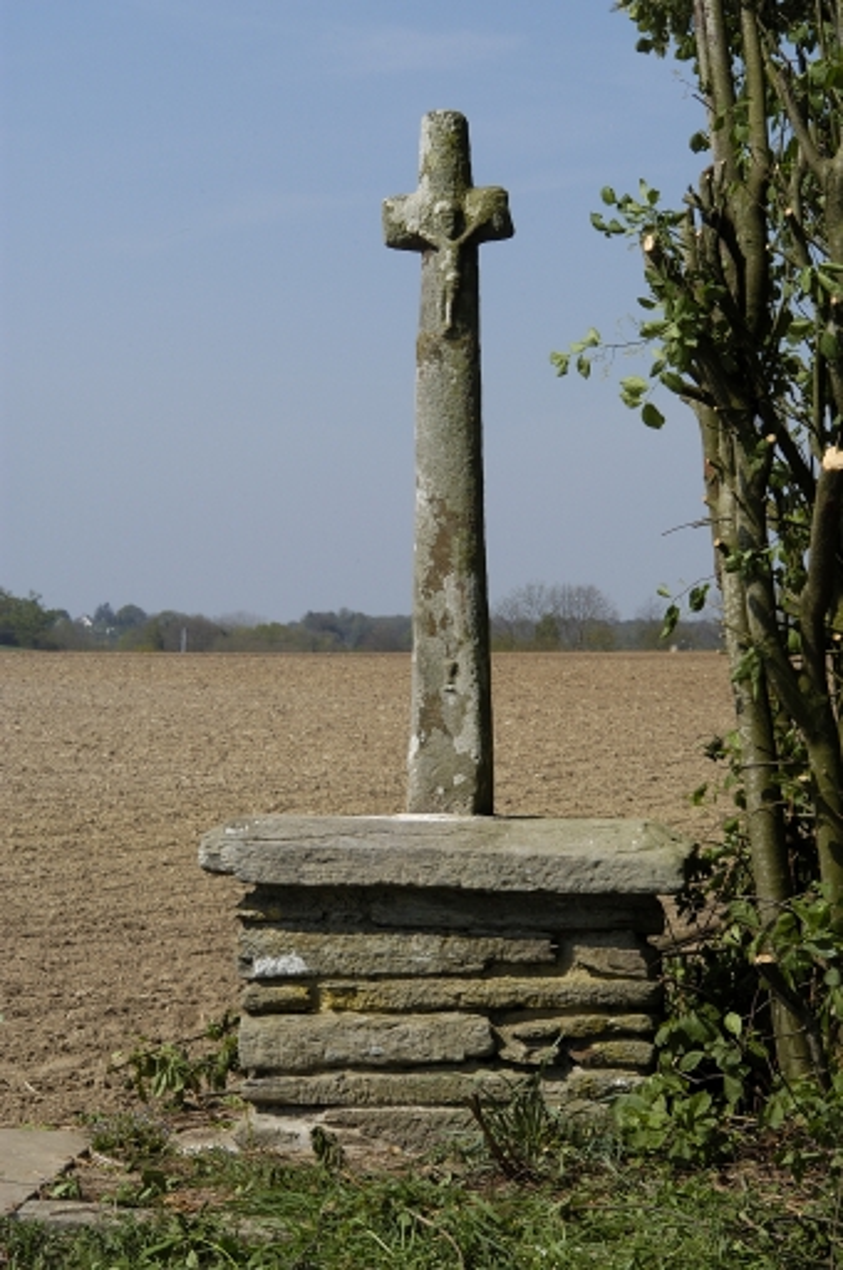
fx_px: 3962
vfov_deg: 18.2
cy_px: 635
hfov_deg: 12.1
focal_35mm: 112
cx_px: 422
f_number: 13
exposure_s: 1/250
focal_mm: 75
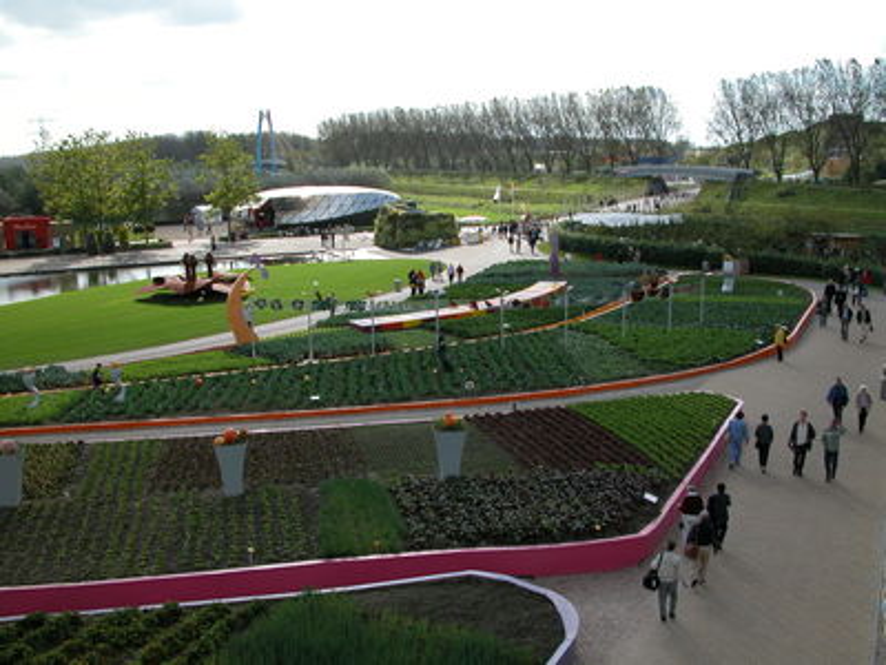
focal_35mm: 38
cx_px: 443
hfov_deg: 49.0
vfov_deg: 37.7
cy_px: 332
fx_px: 973
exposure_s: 1/264
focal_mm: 10
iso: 100
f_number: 6.4
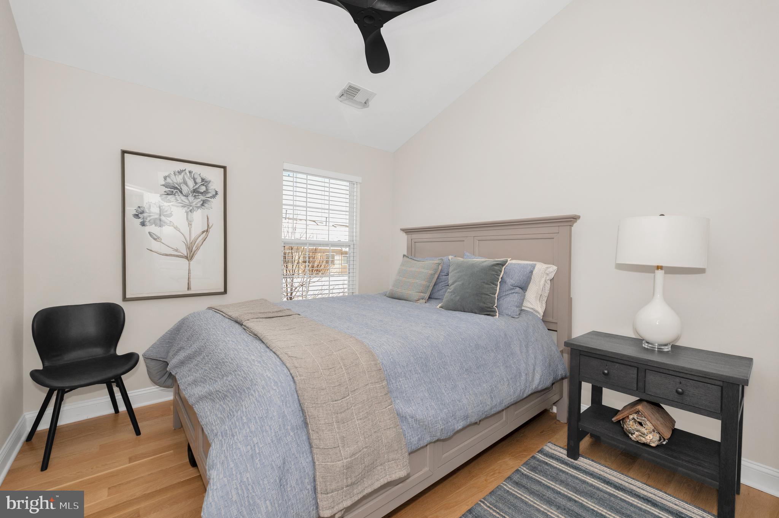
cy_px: 259
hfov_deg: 104.3
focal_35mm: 14
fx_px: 303
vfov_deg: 81.1
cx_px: 390
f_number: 8
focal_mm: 14
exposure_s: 1/200
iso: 320
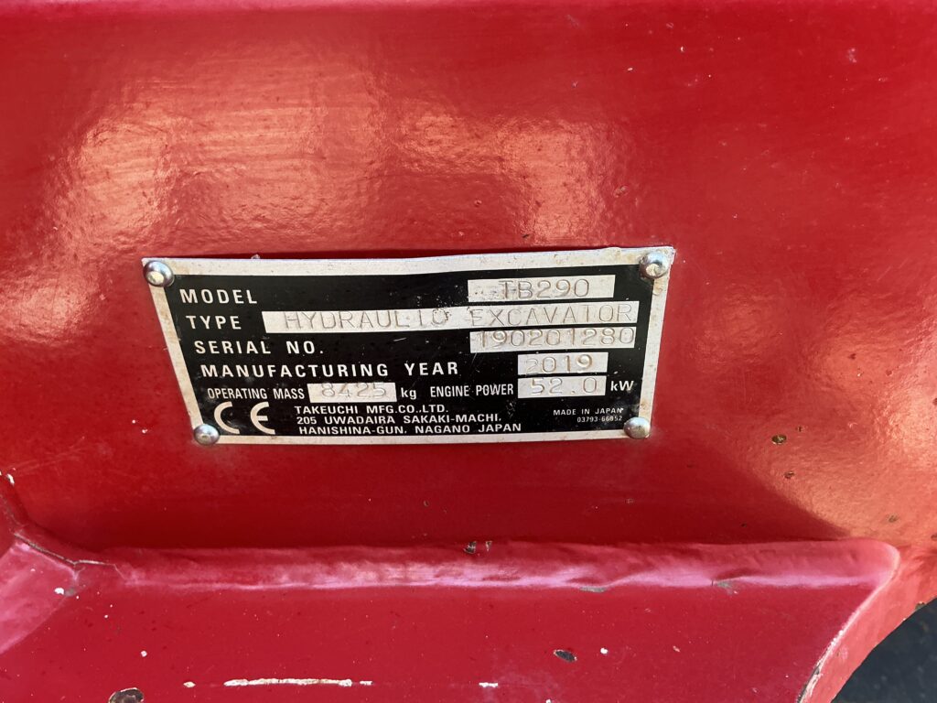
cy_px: 352
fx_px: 758
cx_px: 468
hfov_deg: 63.4
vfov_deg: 49.7
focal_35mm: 28
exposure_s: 1/122
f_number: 1.8
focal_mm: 3
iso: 50
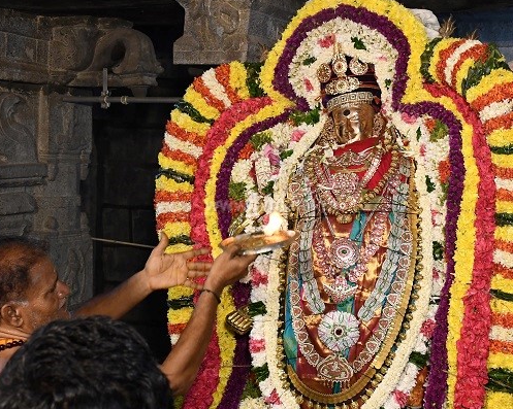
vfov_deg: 29.7
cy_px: 204
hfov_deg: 36.7
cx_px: 271
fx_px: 774
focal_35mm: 51
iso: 3200
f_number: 6.3
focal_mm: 30
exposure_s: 1/200
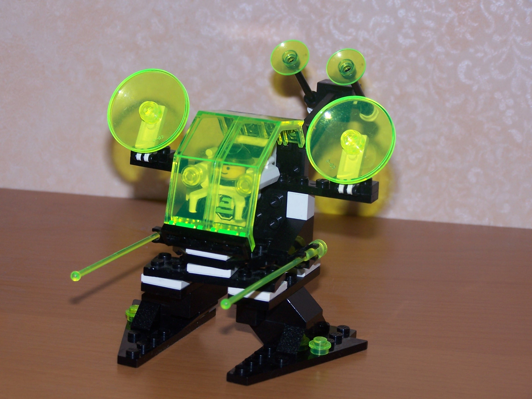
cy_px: 200
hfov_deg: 18.7
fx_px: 1614
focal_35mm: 105
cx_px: 266
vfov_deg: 14.1
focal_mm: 17.5
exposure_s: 1/90
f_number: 3.2
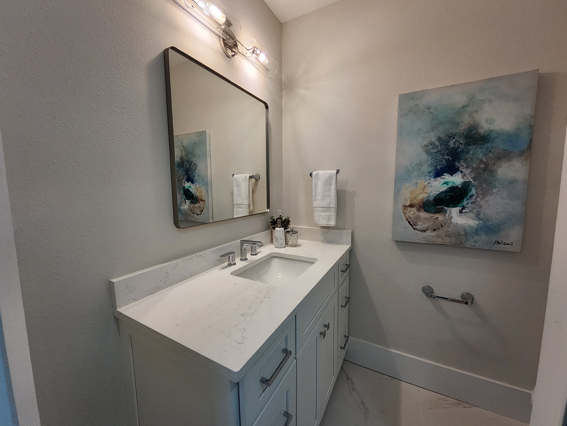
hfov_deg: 106.1
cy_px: 213
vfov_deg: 90.0
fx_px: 213
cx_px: 284
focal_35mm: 13
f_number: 2.2
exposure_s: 1/60
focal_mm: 1.13
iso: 100
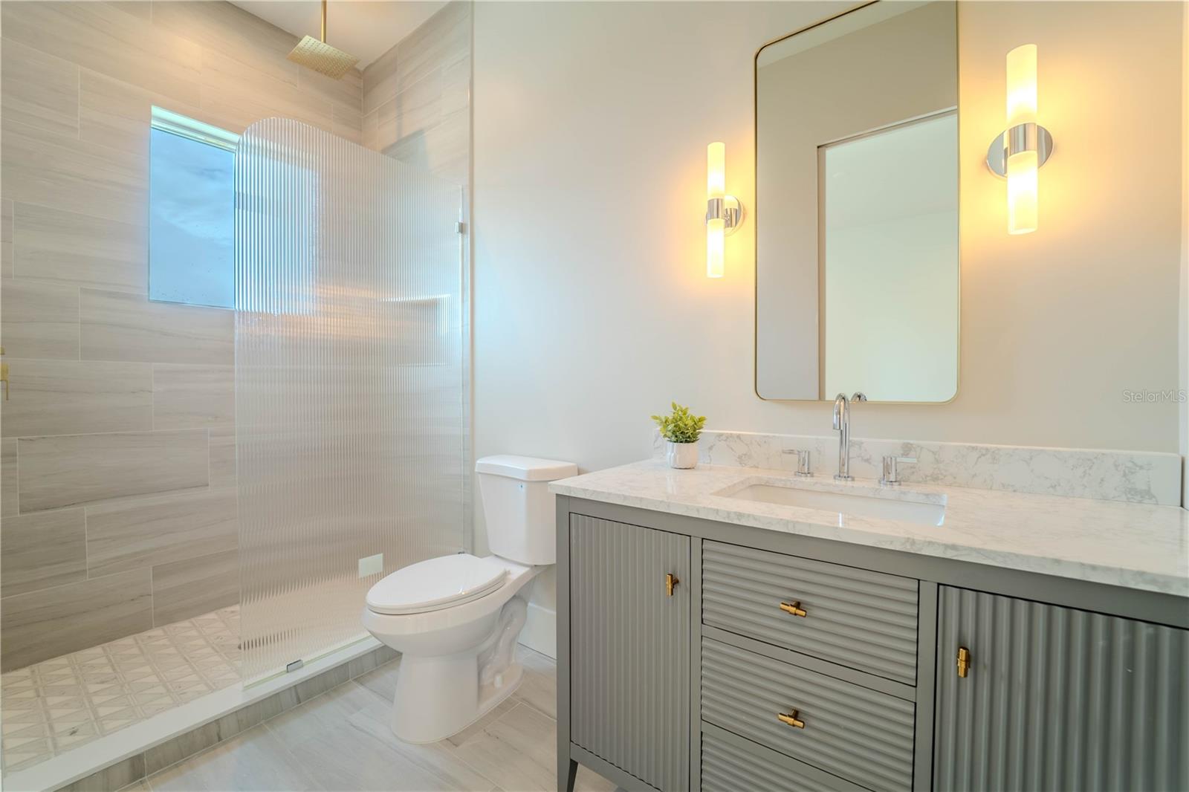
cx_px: 594
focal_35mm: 14
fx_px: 462
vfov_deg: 81.2
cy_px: 396
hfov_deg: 104.3
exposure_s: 1/1250
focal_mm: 14
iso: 160
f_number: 4
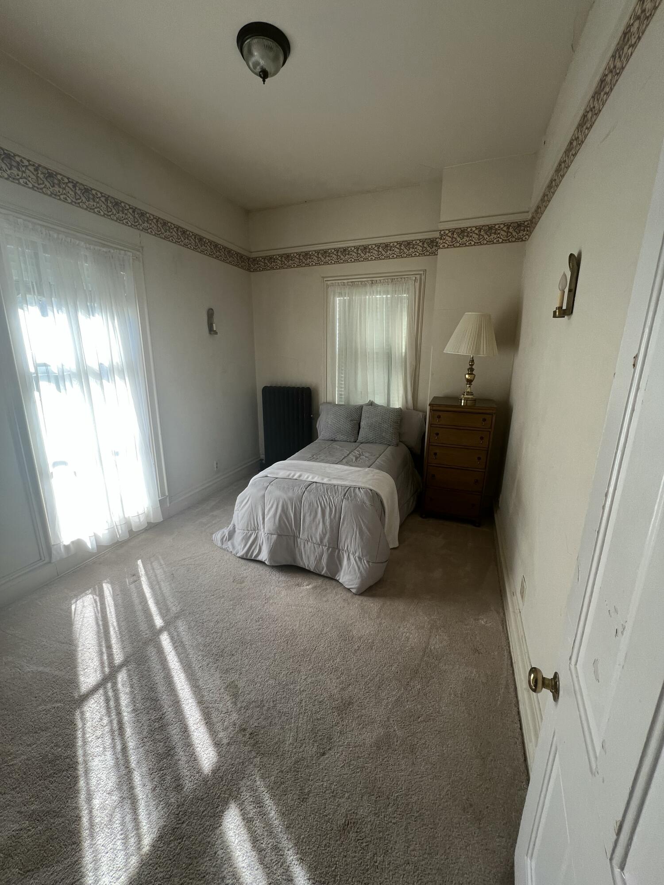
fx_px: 332
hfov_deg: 89.9
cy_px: 442
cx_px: 332
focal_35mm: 13
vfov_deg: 106.2
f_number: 1.8
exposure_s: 1/99
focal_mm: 1.57
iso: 50
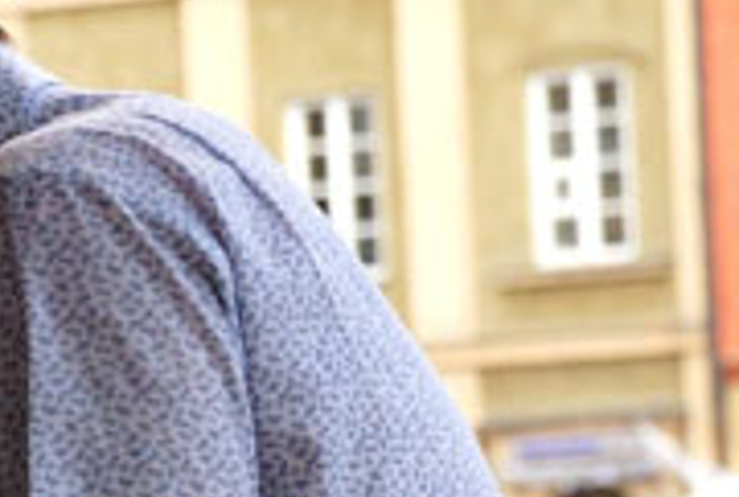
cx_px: -4
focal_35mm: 291
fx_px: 5988
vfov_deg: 4.7
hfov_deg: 7.0
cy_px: 458
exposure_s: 1/125
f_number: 5.6
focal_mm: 70
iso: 800
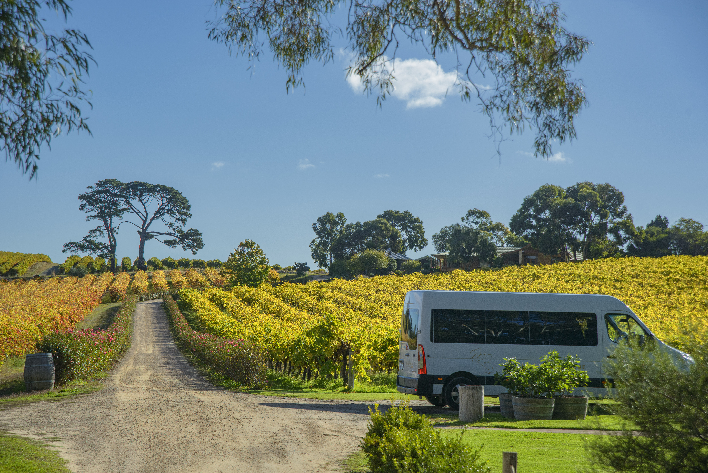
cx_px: 354
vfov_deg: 16.1
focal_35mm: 85
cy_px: 236
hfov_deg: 23.9
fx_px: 1672
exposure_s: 1/800
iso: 500
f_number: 8
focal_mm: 85
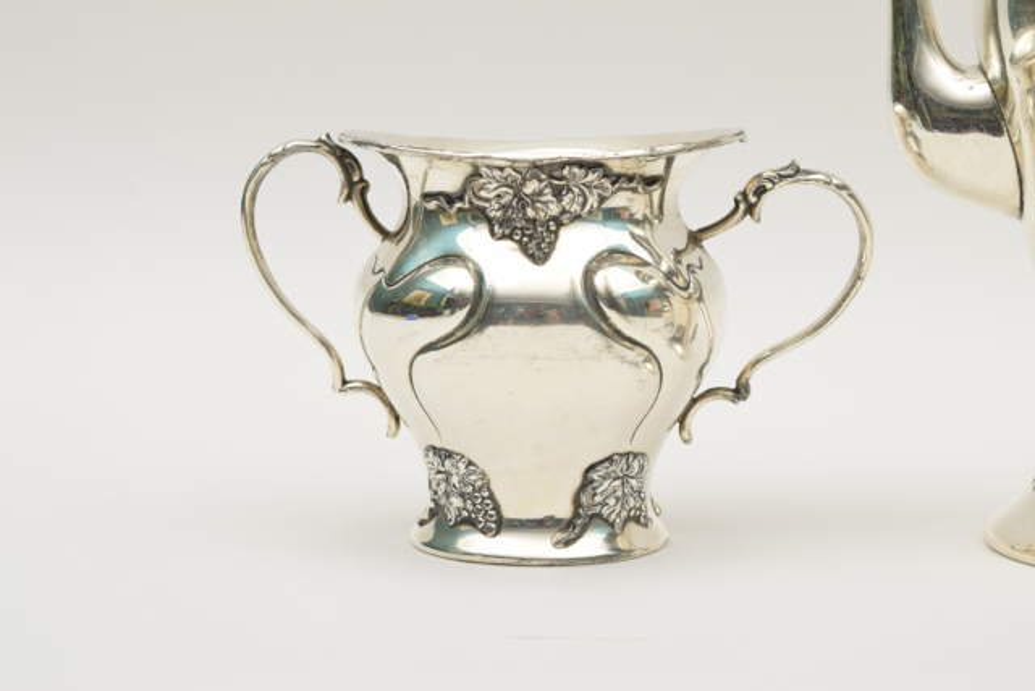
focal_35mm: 82
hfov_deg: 24.6
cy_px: 346
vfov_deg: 16.6
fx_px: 2372
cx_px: 518
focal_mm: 55
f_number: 9
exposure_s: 1/125
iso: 100
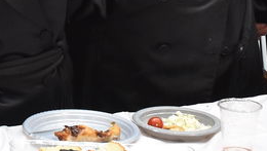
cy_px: -174
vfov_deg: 7.6
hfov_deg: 13.6
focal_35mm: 152
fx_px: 1077
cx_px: -71
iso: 1000
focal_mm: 18
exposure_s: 1/100
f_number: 5.6
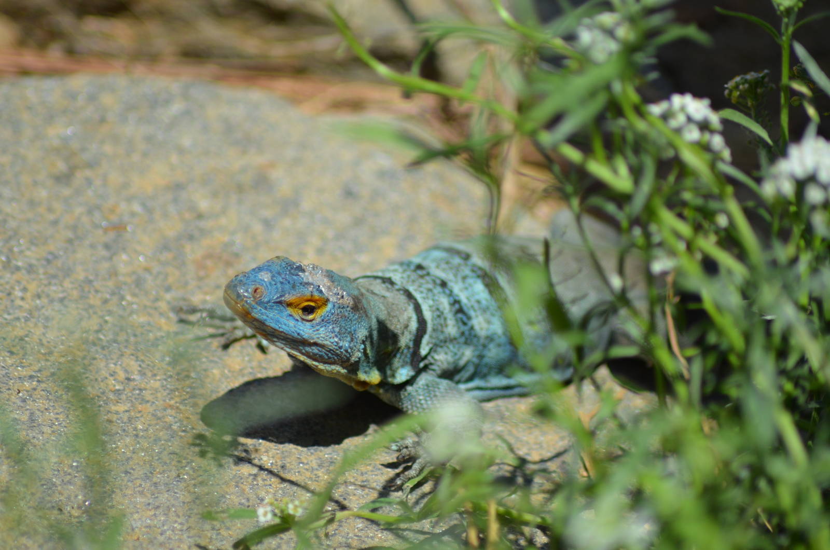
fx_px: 9664
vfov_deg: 3.3
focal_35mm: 420
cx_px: 415
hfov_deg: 4.9
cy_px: 275
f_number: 5.6
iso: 320
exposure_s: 1/2000
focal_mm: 280
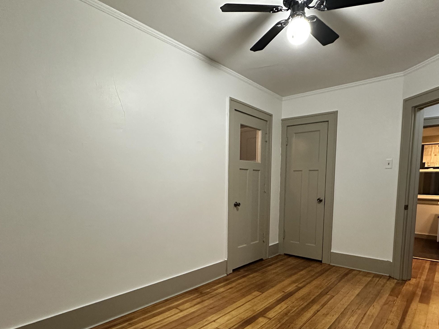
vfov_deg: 60.2
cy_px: 208
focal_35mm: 22
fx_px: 279
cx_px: 221
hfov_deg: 76.4
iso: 500
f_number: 2.2
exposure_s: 1/60
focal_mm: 2.22
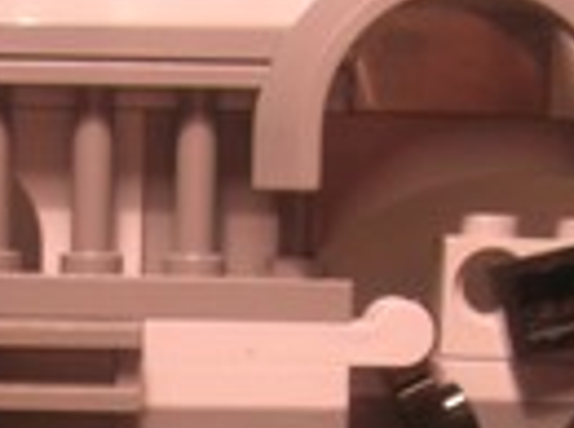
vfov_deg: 11.0
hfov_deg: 15.0
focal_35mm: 131
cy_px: 576
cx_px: 155
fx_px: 2168
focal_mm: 5.7
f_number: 2.9
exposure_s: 1/29.2
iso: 50
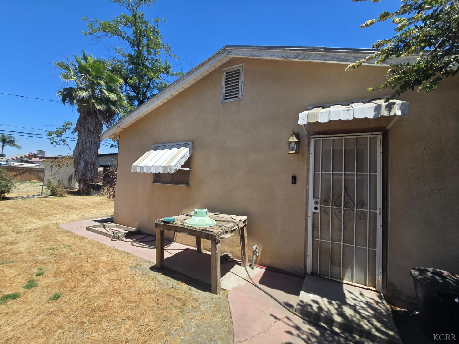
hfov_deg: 106.2
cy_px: 172
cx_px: 230
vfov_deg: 89.9
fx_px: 172
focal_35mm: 13
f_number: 2.2
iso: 50
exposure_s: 1/1488
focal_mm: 2.2
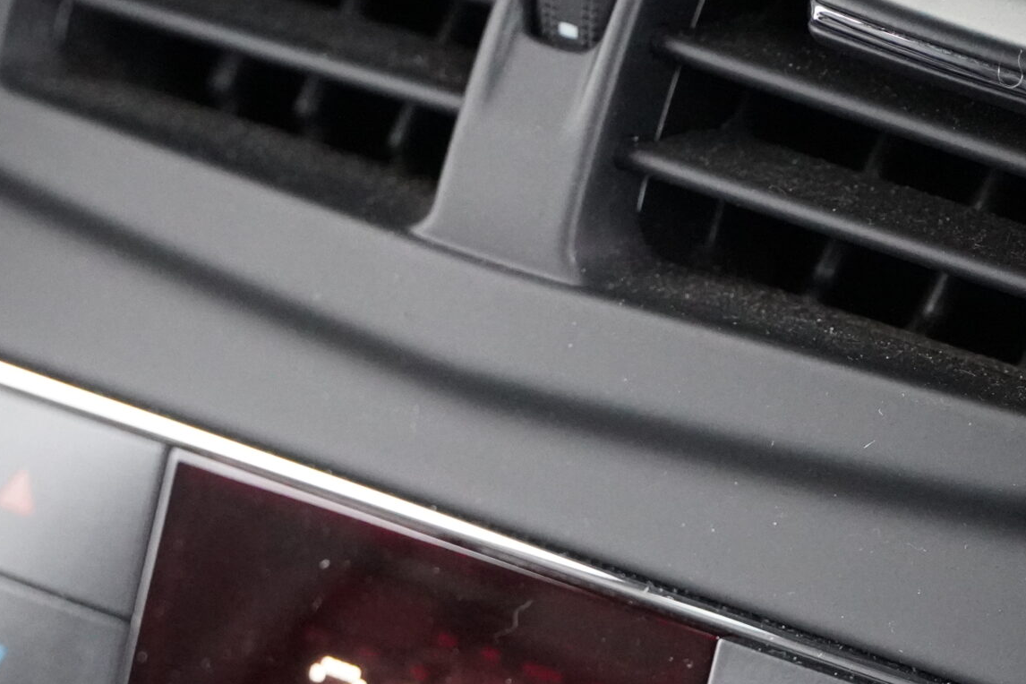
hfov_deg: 7.4
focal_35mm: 278
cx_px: 653
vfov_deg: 4.9
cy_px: 683
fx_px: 7926
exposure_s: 1/160
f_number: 4
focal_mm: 83
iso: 6400
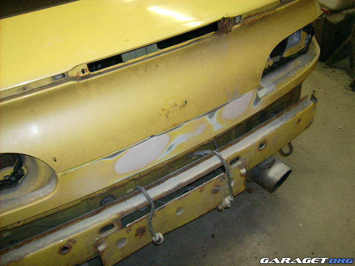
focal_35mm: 35
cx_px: 178
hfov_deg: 52.6
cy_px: 133
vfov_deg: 40.7
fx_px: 359
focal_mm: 5.95
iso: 100
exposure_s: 1/60
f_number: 2.8
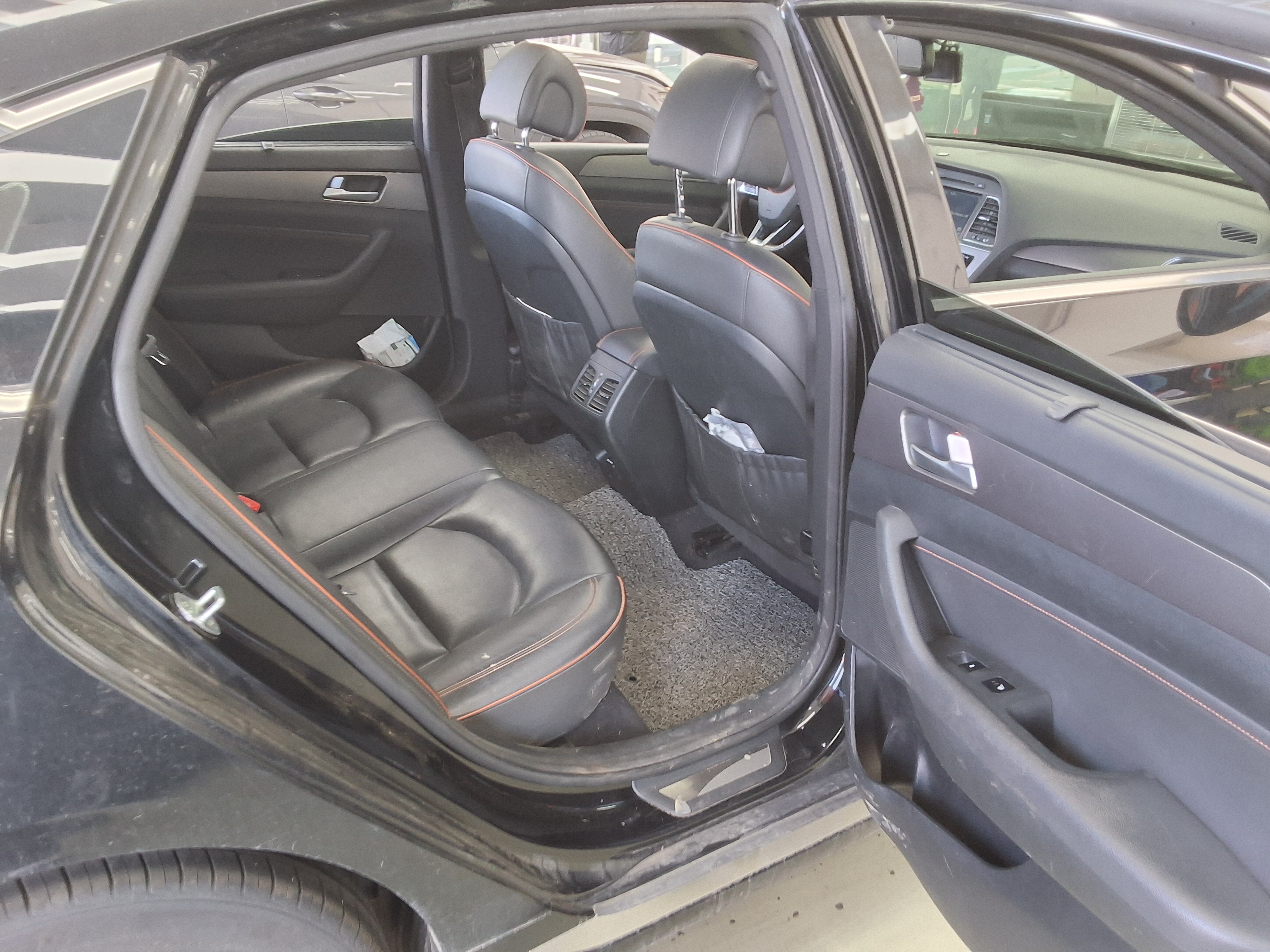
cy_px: 476
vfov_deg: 49.7
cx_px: 635
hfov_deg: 63.4
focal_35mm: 28
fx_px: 1027
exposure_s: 1/40
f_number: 1.9
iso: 125
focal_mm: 2.91
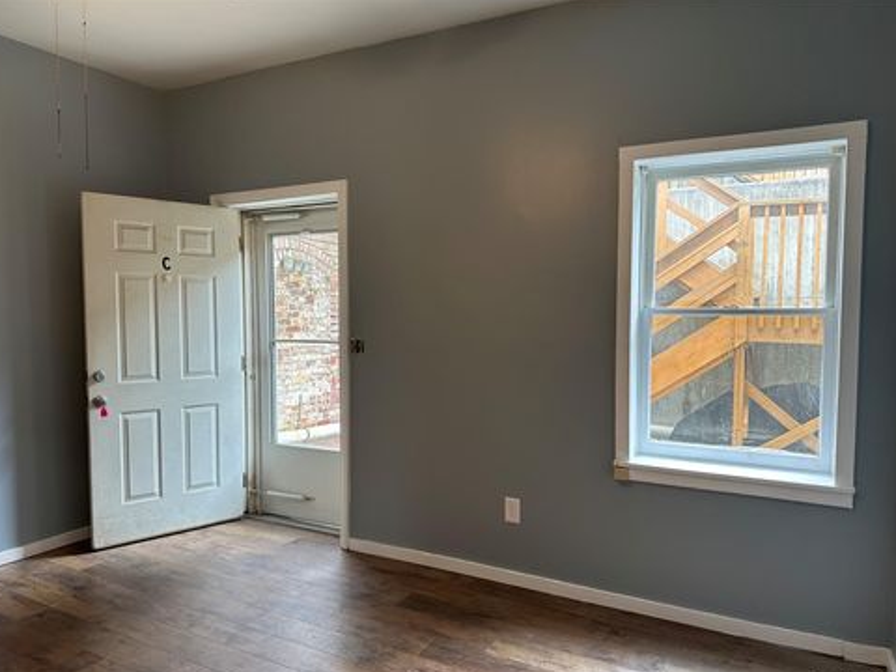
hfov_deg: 69.4
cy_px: 344
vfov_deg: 54.9
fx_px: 647
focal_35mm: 25
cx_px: 439
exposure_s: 1/120
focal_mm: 6.86
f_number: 1.78
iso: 125
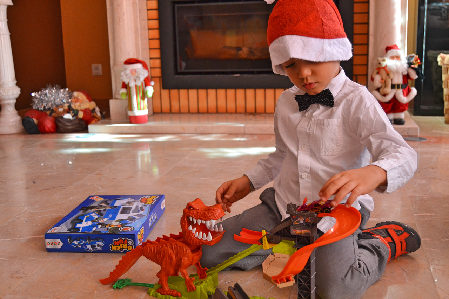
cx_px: 224
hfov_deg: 43.6
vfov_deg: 29.9
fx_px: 561
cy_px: 150
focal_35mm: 45
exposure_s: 1/60
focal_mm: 30
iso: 900
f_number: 4.2
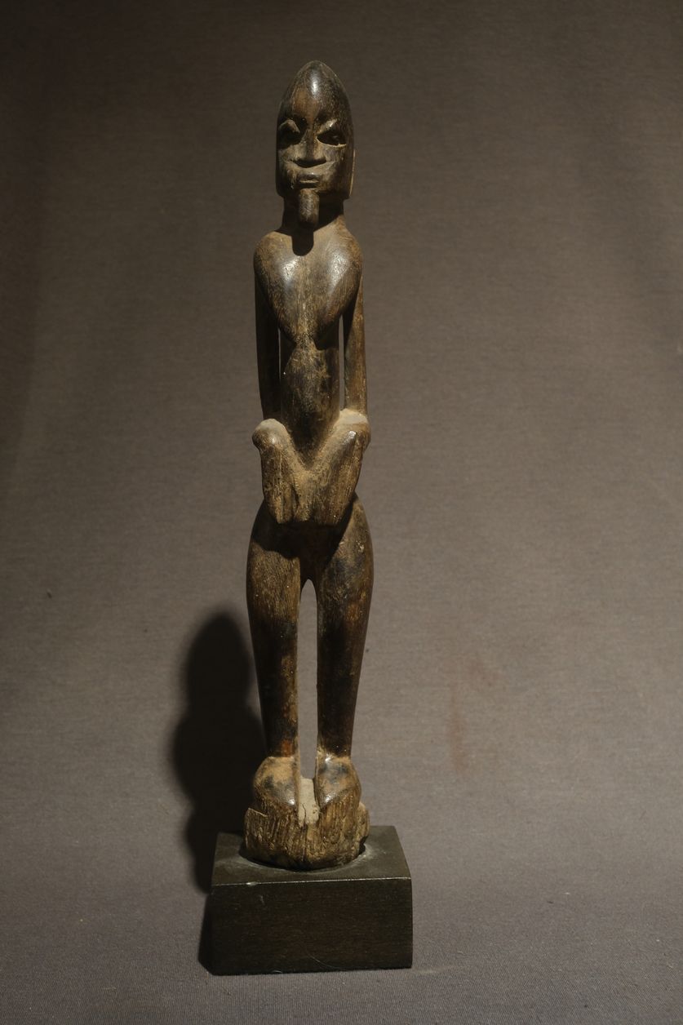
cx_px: 342
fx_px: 1167
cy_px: 512
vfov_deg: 47.4
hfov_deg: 32.6
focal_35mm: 41
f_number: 7.1
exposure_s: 1/15
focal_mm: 27
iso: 800
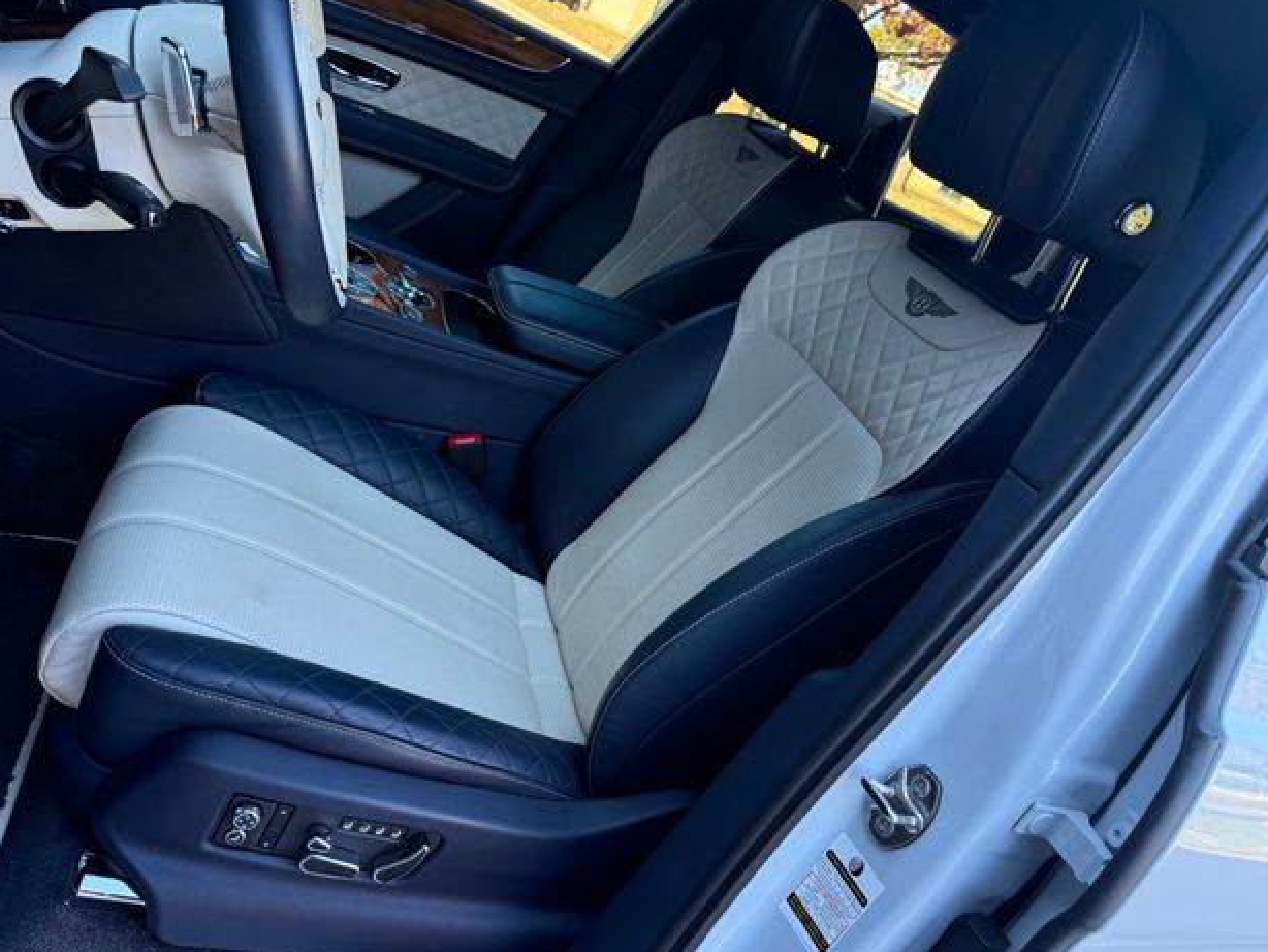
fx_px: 916
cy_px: 467
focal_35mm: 25
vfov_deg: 54.9
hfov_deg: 69.3
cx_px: 657
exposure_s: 1/199
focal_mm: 6.76
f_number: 1.78
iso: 200
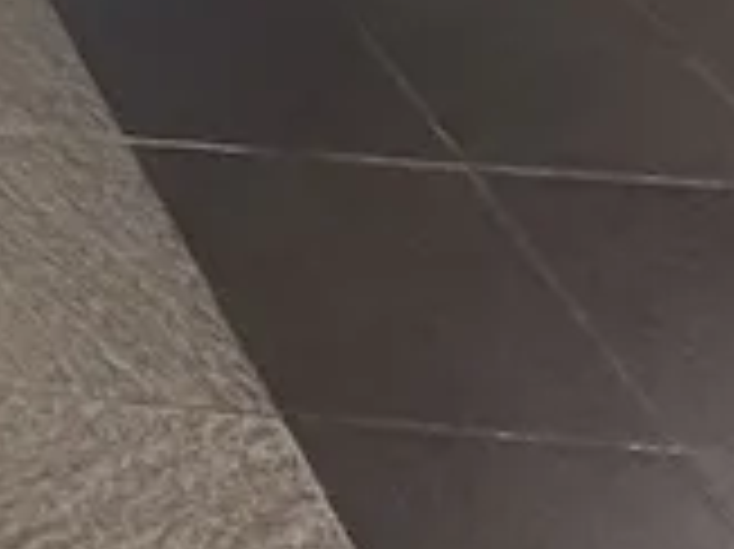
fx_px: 2182
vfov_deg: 10.5
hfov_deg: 13.5
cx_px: -1067
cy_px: -1053
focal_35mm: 103
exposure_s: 1/75
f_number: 2.2
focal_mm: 2.22
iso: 250
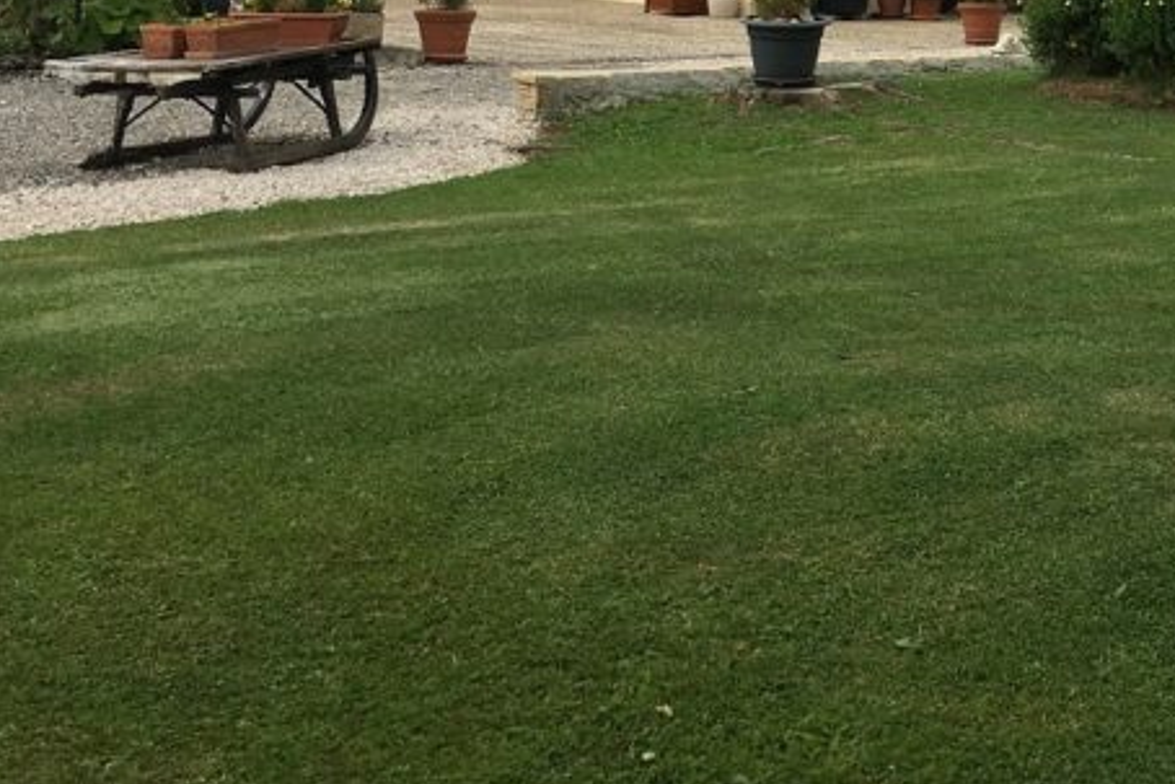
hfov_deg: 28.2
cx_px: 1110
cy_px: -21
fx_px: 2220
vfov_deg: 19.4
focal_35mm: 68
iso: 25
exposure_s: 1/1603
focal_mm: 4.15
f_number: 2.2
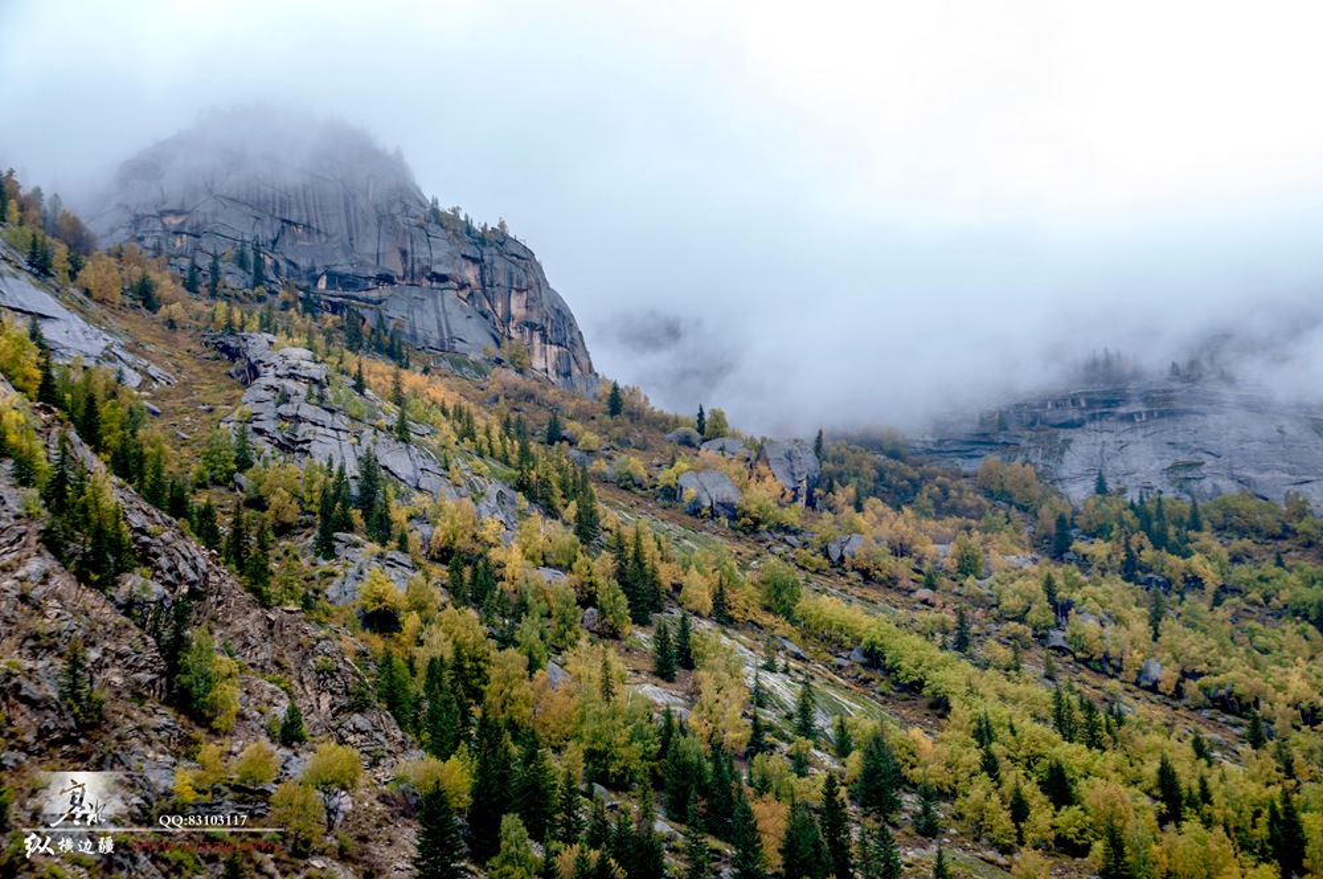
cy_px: 440
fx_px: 2092
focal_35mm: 57
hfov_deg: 35.1
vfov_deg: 23.7
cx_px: 662
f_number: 6.3
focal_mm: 38
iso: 100
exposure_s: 1/100
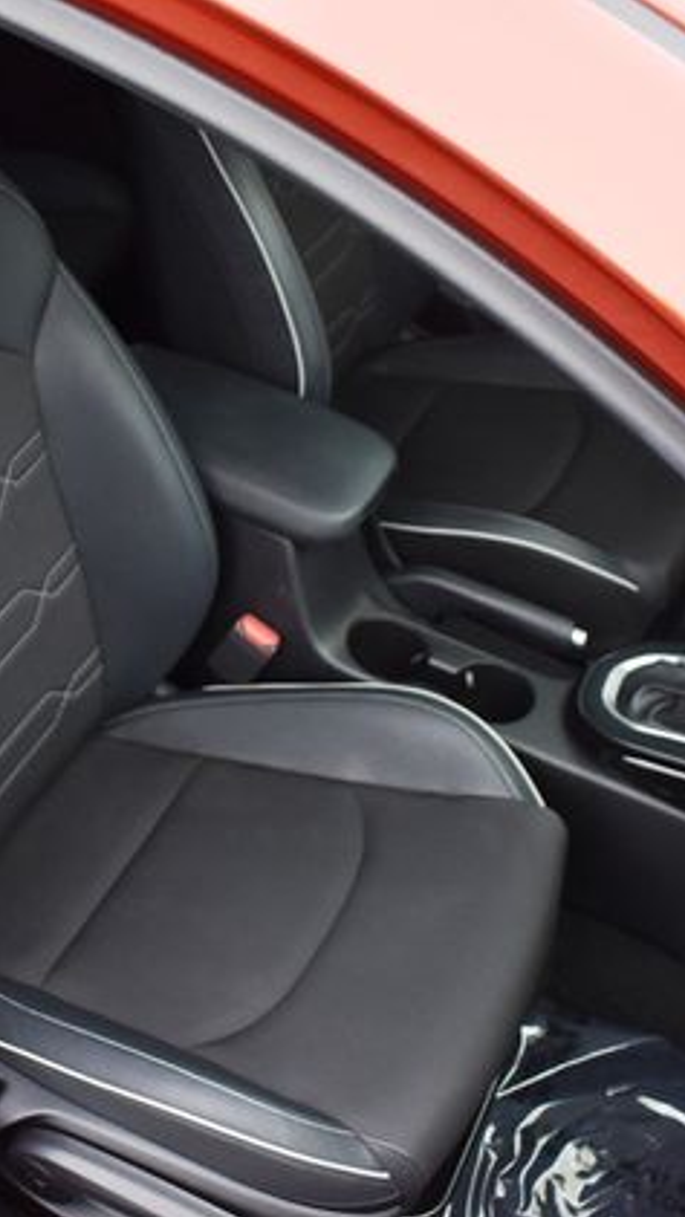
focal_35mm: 43
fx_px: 1388
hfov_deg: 27.6
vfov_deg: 47.3
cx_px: 225
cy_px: 614
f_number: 3.5
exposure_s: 1/250
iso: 720
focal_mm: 18
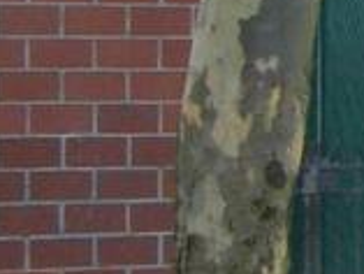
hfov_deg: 7.8
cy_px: 2
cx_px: 992
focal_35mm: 228
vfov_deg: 6.5
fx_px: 2399
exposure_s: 1/20
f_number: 2.6
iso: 100
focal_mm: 5.8
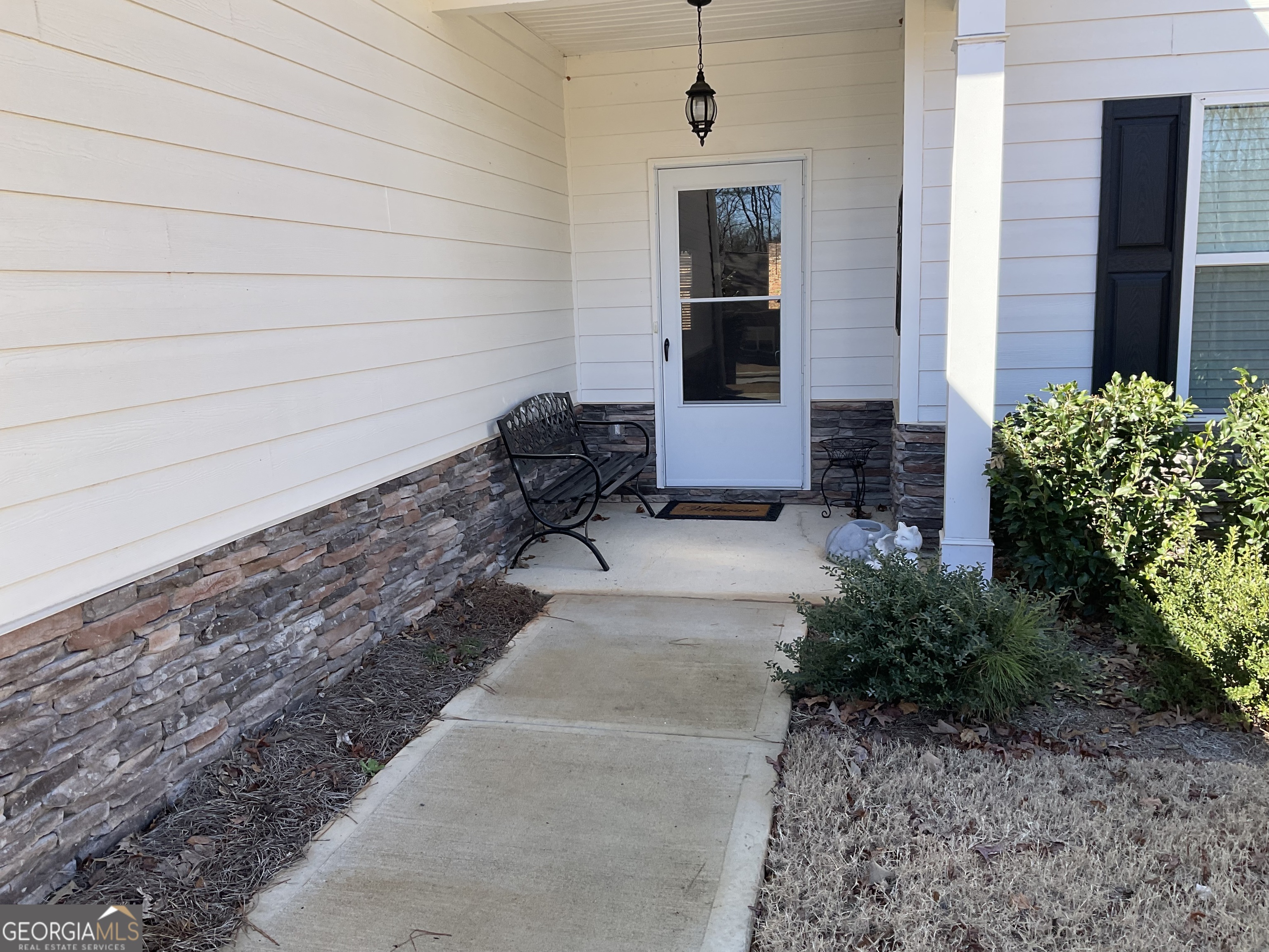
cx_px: 634
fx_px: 1063
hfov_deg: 61.7
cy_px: 476
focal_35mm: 29
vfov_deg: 48.2
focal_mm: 3
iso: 25
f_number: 1.8
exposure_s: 1/403
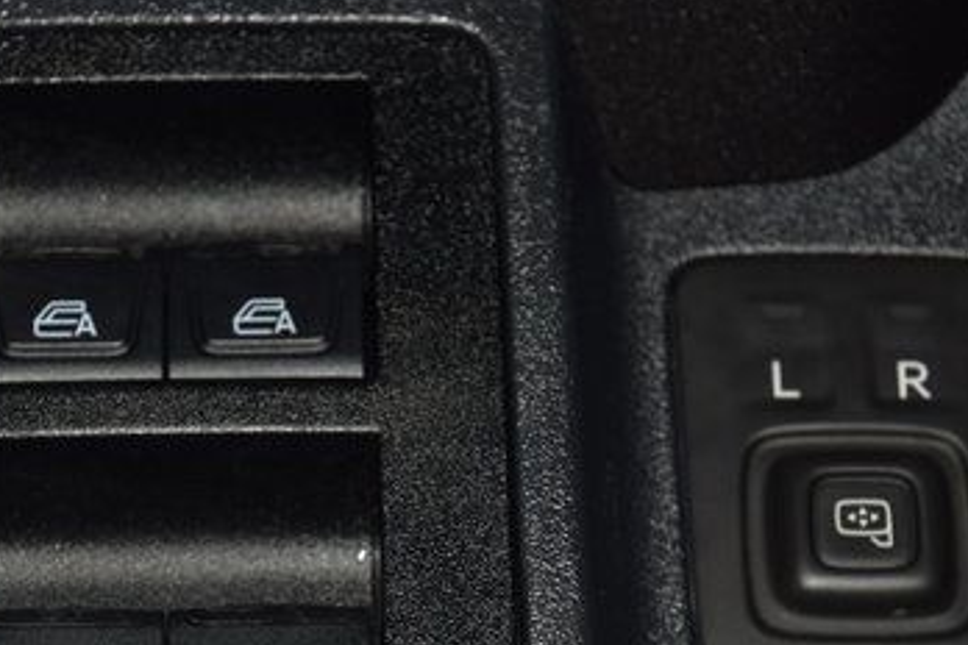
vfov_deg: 7.1
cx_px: 362
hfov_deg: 10.7
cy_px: 488
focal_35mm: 193
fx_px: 5189
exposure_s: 1/125
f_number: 8
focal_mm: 70
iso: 100
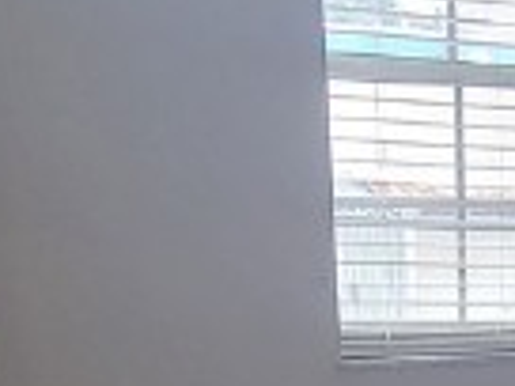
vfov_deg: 13.8
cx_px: 795
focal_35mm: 98
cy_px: 647
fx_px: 1458
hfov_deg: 17.7
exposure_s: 1/60
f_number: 2.2
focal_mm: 2.2
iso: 160
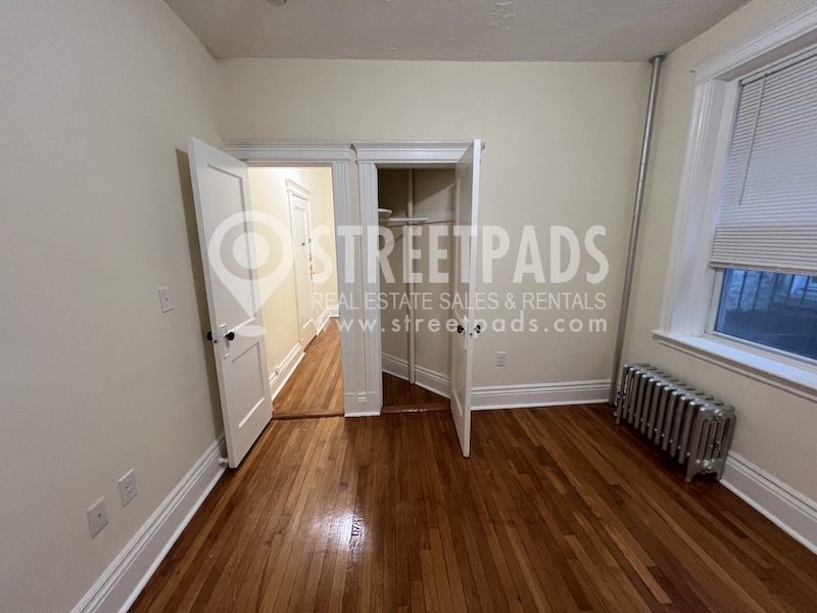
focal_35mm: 13
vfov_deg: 89.9
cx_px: 408
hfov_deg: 106.2
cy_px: 306
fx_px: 307
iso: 200
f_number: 1.8
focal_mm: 1.57
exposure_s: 1/60
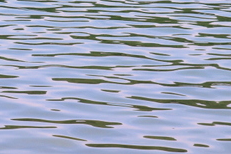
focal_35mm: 286
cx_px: 70
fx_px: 1833
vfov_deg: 4.8
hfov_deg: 7.2
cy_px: -82
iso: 400
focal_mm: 55
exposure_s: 1/400
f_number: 11
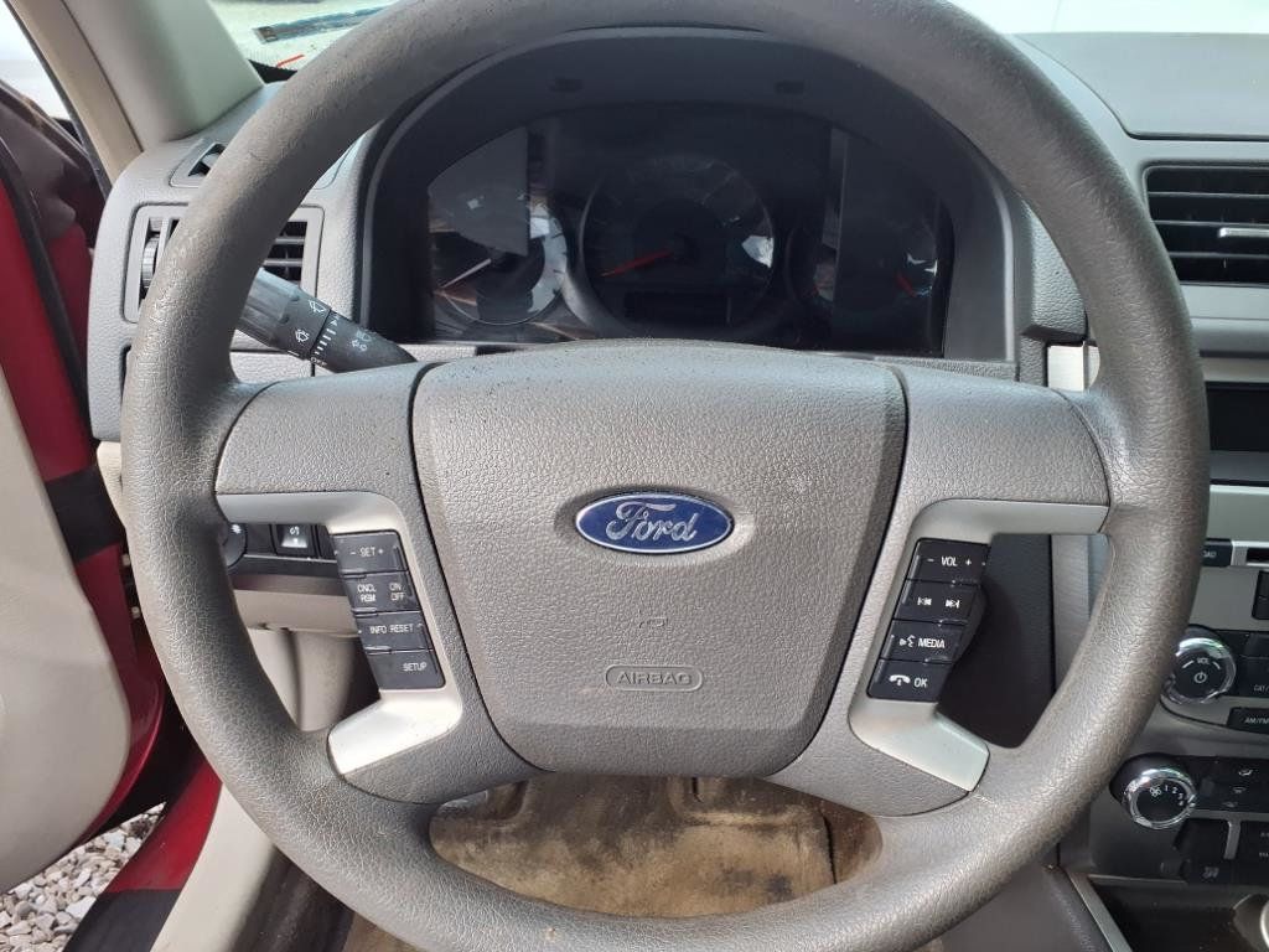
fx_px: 990
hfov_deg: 65.3
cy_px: 476
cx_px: 634
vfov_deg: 51.4
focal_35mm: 27
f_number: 1.9
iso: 40
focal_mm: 3.58
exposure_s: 1/192
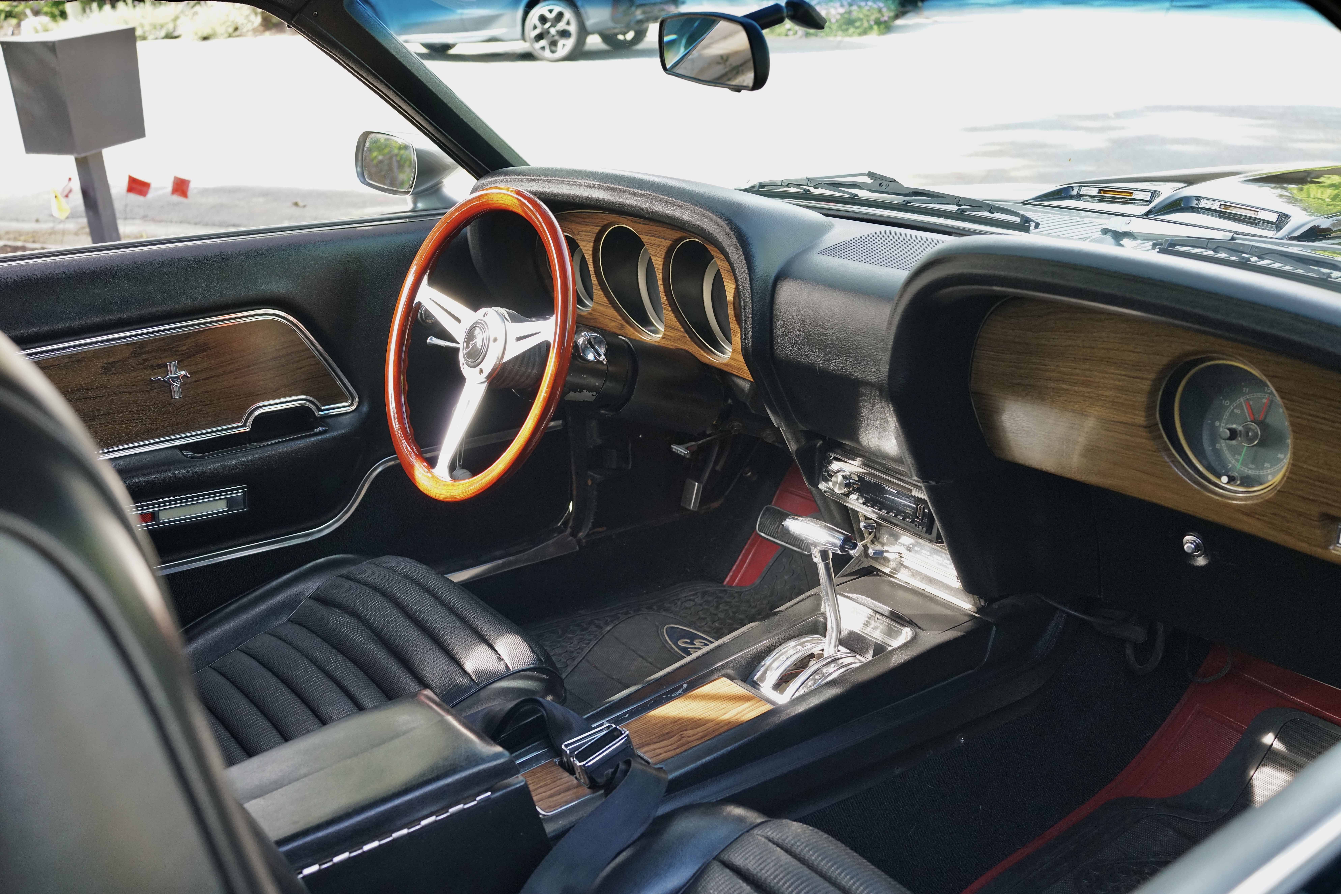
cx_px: 670
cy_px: 447
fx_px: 1304
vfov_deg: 37.9
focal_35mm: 35
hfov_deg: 54.4
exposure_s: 1/160
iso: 1600
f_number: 5.6
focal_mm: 35
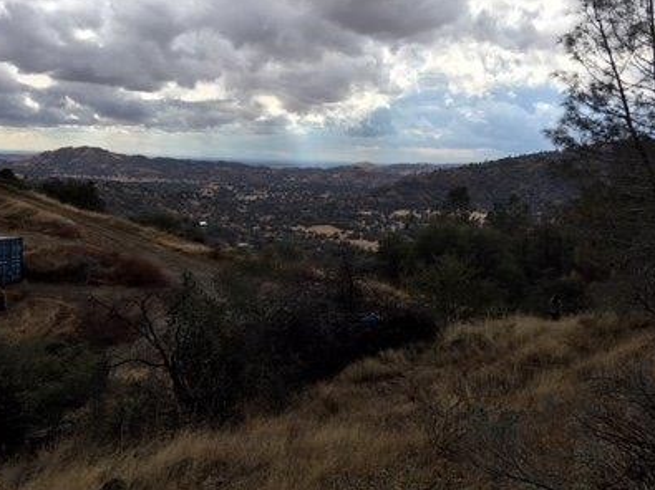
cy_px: 255
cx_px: 325
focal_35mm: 47
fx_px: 889
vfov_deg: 30.9
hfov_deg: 40.4
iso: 25
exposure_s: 1/1425
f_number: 2.2
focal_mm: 4.15
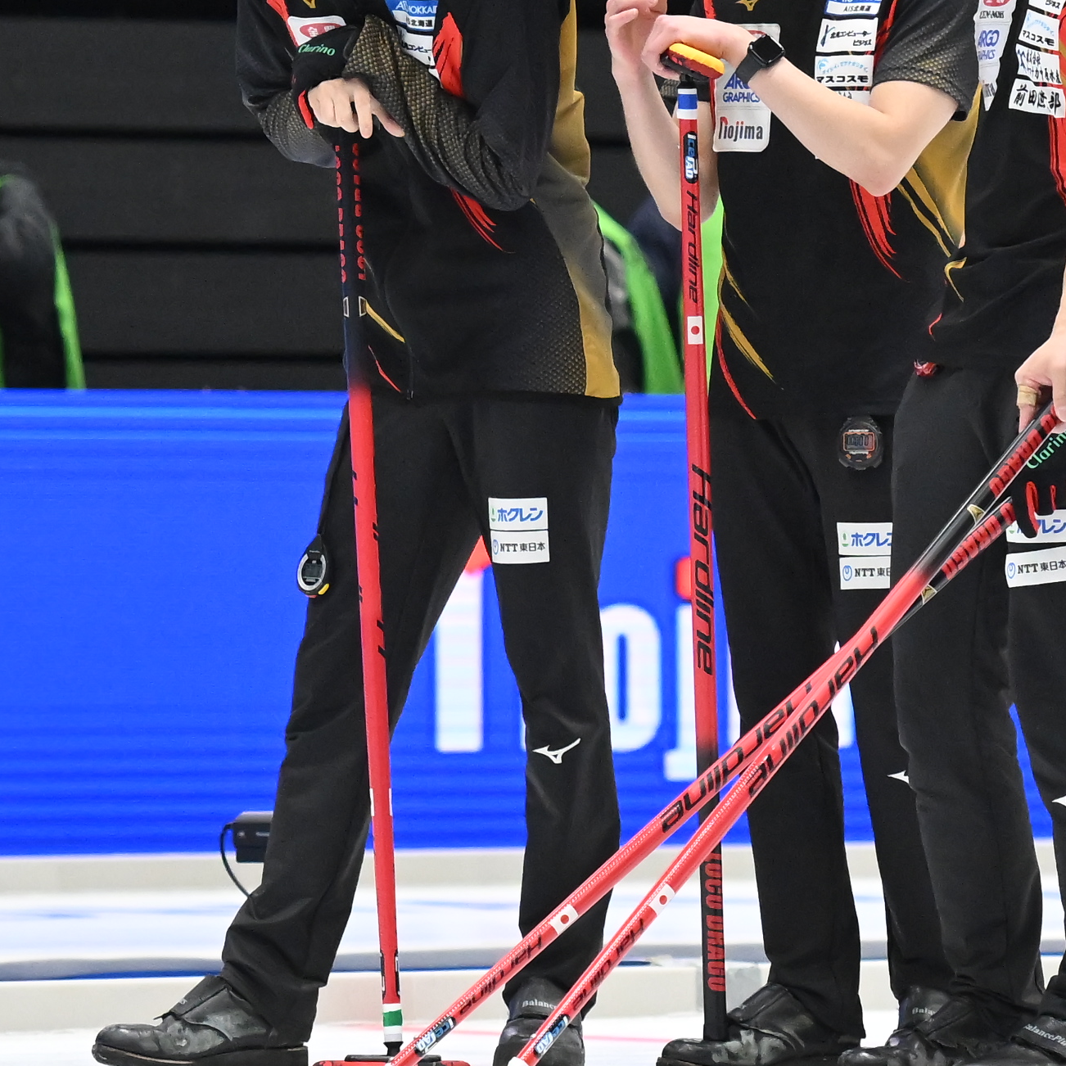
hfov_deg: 3.8
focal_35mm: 458
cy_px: 360
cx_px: 635
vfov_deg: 3.8
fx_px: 15957
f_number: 3.5
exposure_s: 1/1000
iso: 4000
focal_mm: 116
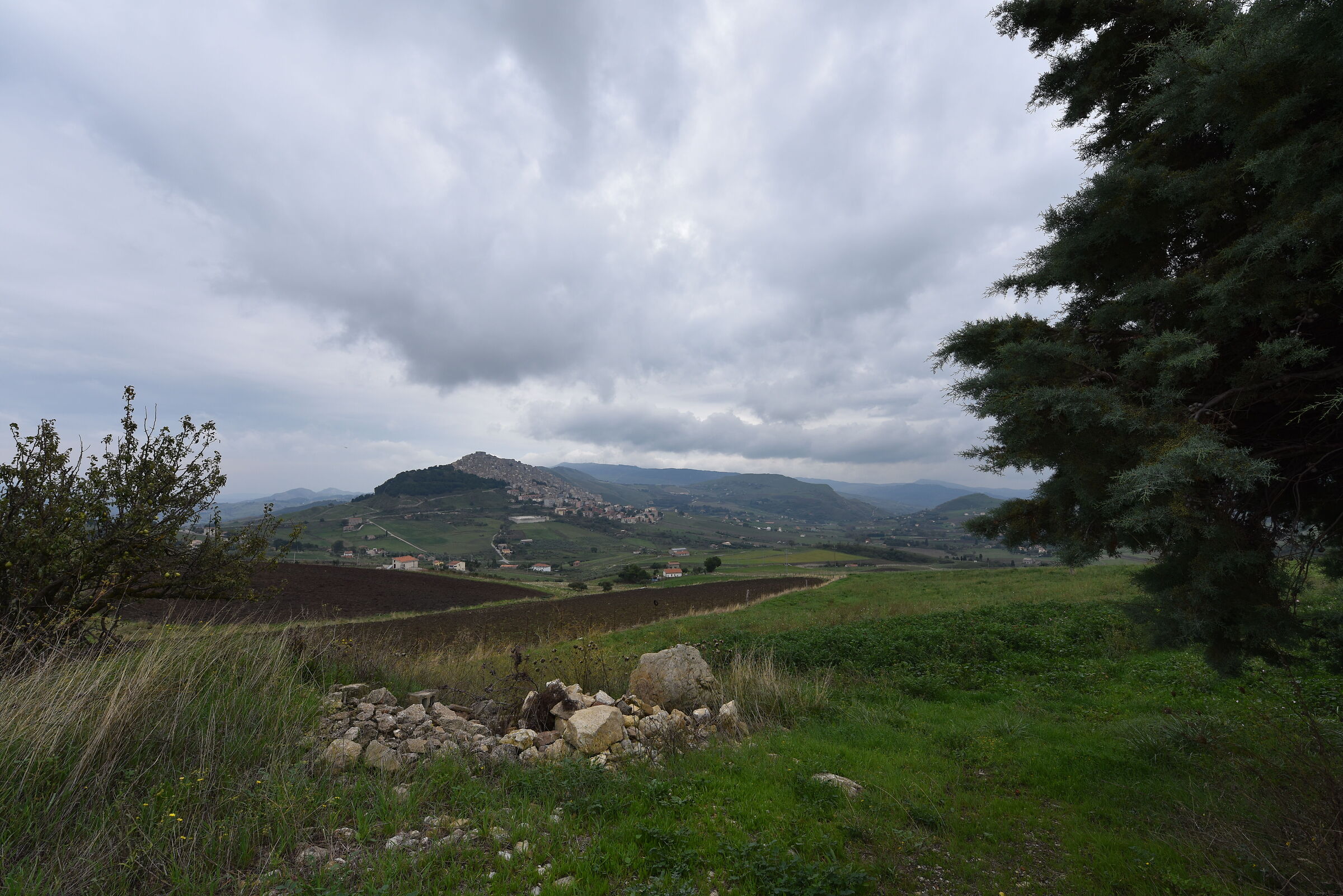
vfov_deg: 81.3
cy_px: 448
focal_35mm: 14
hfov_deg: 104.2
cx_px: 672
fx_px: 522
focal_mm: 14
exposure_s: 1/200
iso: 100
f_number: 9
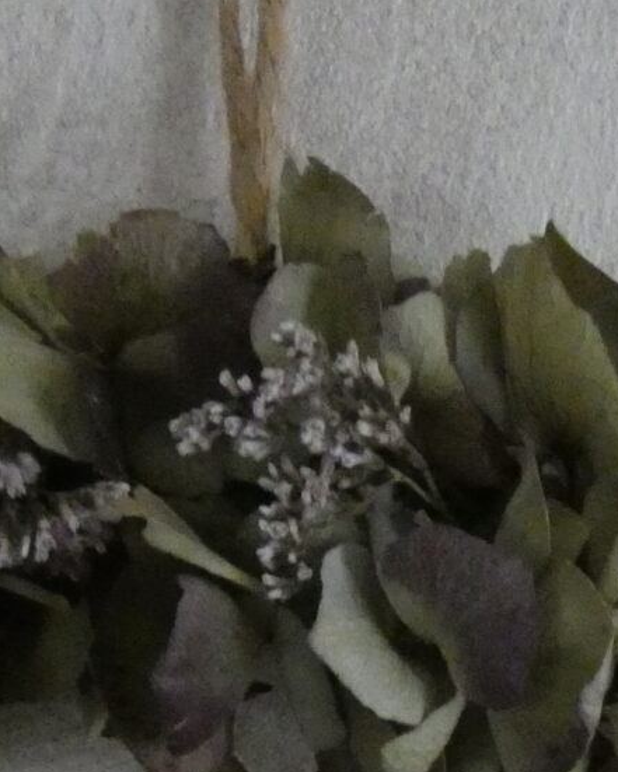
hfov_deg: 8.8
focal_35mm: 174
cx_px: 580
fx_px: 3977
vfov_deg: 10.4
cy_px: 1408
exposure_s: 1/25
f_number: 4.5
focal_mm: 8.6
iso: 1600
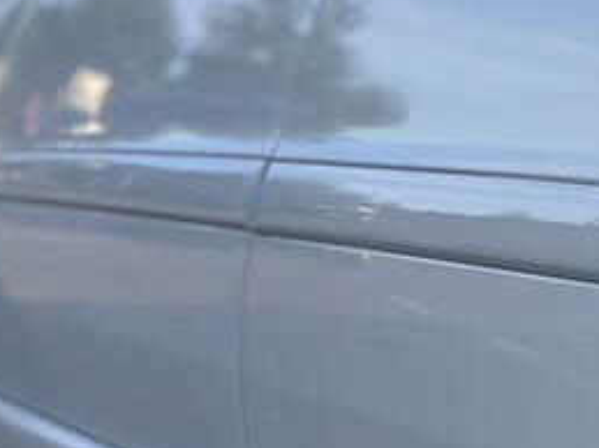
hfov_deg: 11.1
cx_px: 576
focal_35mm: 176
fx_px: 3044
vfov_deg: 8.4
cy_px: 120
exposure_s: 1/180
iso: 20
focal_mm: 6.6
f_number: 2.8
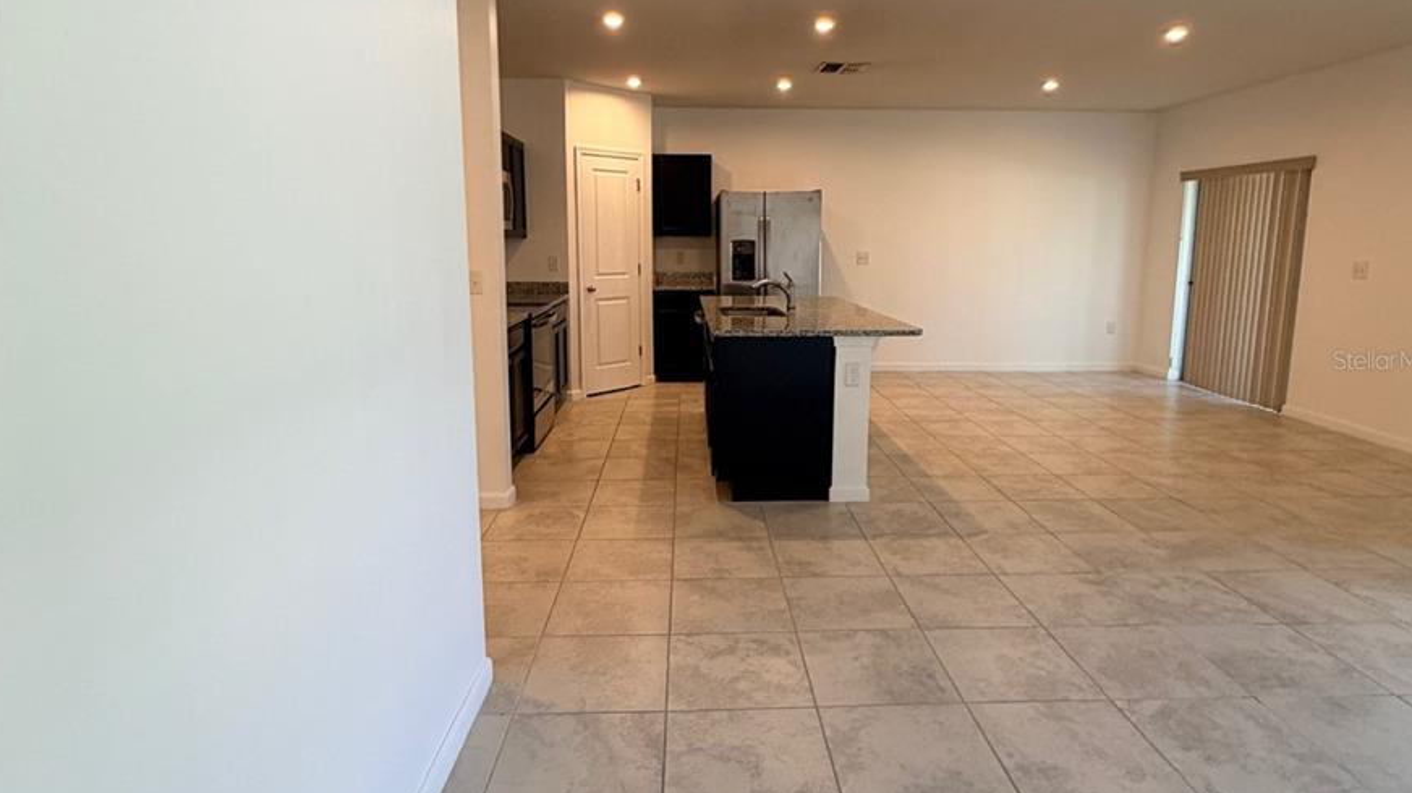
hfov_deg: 83.8
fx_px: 786
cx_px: 719
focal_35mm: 21
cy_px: 359
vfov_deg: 53.5
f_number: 2.2
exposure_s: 1/120
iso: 200
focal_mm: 2.22
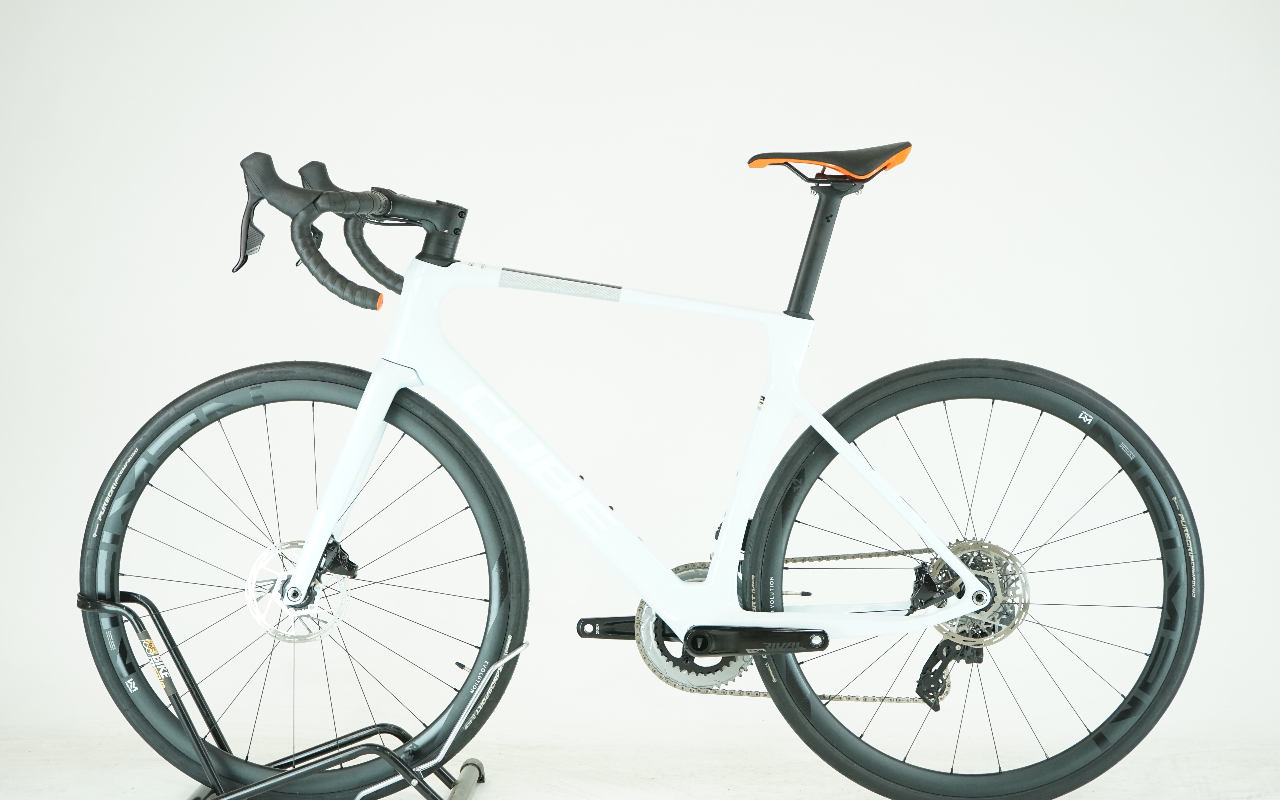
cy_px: 418
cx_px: 636
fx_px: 2023
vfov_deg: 22.4
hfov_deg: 35.1
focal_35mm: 58
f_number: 5.6
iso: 1600
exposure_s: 1/200
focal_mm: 56
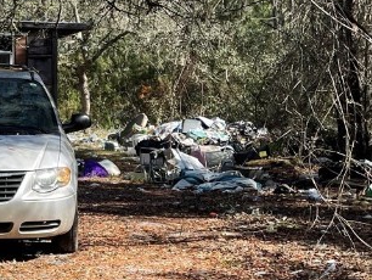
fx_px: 936
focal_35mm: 87
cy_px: 118
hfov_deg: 20.6
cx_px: -109
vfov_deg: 17.0
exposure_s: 1/1350
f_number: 1.6
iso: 32
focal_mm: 4.2
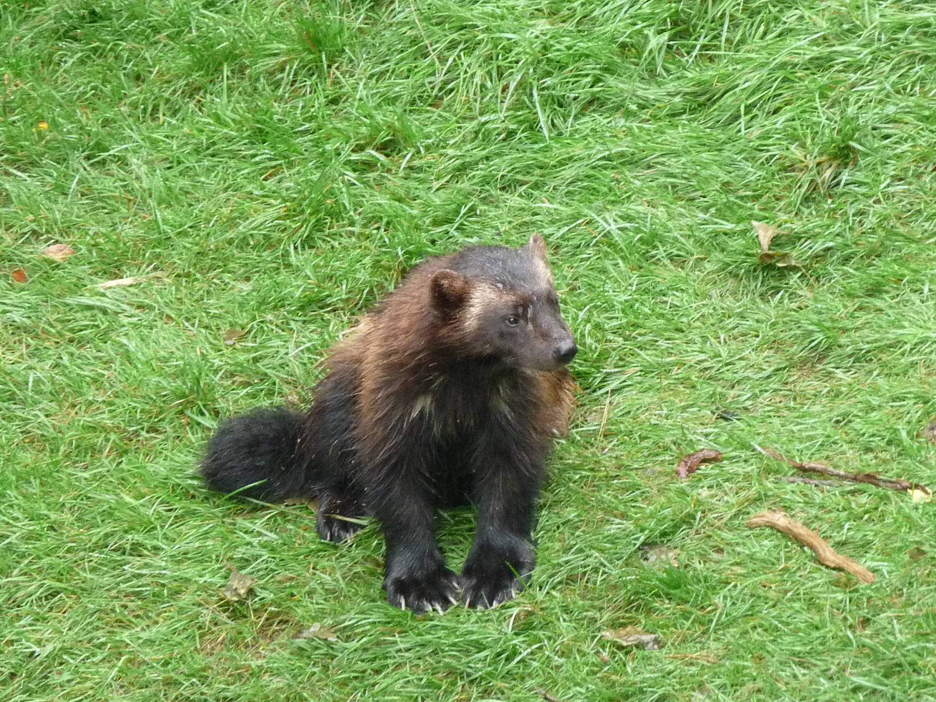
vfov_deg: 3.7
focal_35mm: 398
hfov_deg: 5.0
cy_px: 351
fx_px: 10762
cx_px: 468
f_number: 3.7
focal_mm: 39.9
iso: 400
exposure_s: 1/125
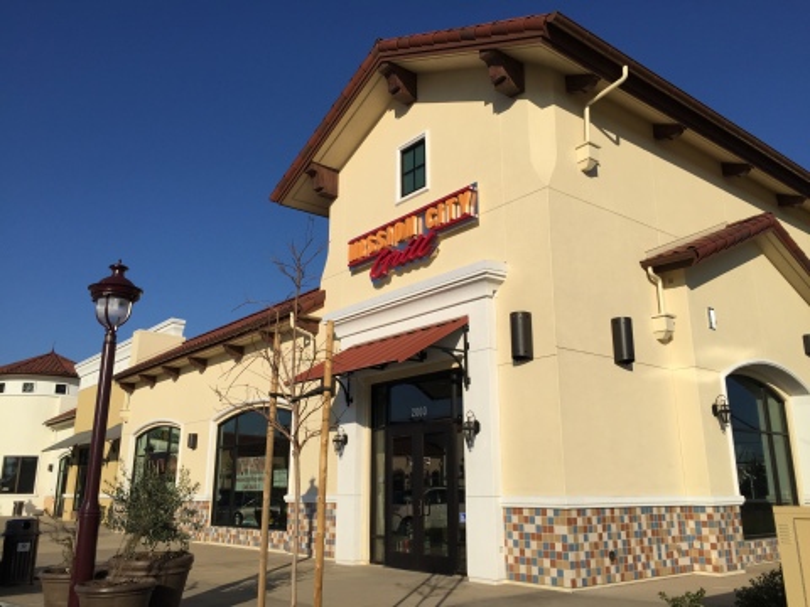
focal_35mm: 29
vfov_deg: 48.2
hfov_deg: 61.7
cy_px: 304
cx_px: 405
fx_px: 679
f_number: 2.2
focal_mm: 4.15
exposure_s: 1/3968
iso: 32
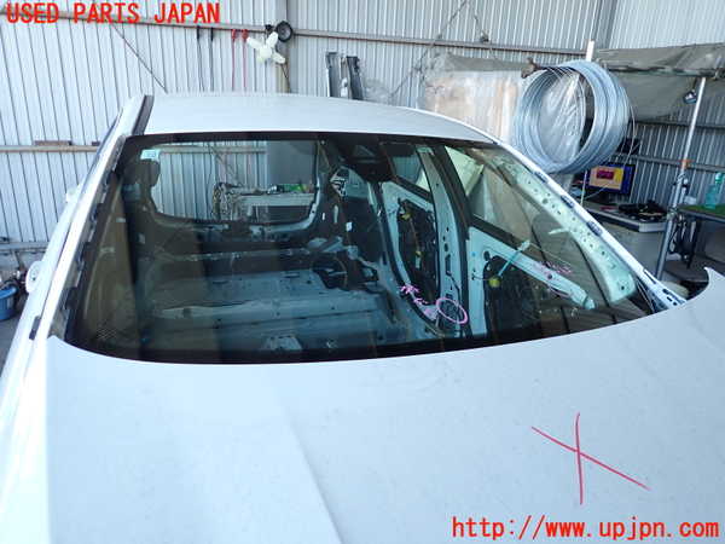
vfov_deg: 54.9
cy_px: 272
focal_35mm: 25
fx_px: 524
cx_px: 362
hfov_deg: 69.4
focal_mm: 4.5
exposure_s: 1/80
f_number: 2
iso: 100
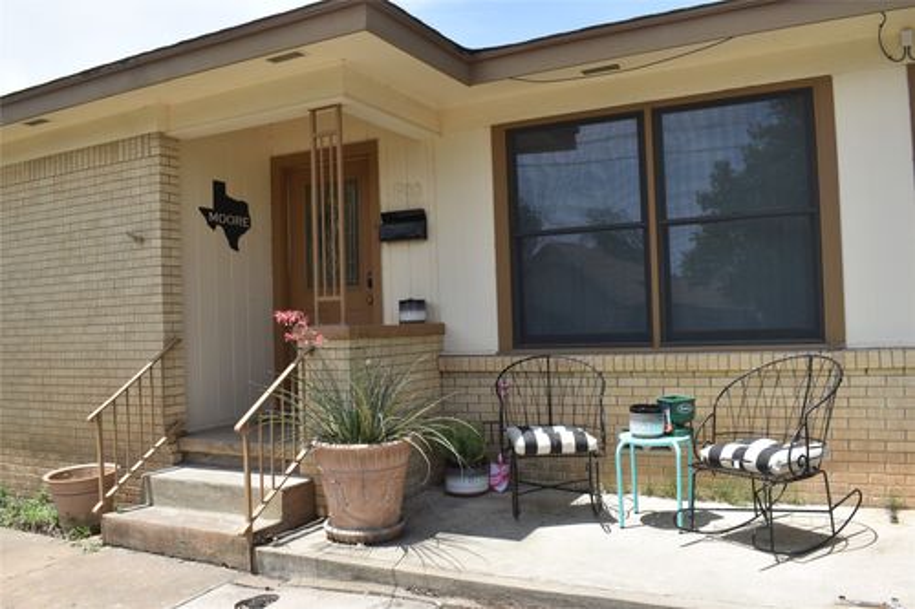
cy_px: 304
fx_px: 762
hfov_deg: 61.9
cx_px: 458
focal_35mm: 30
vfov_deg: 43.6
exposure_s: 1/250
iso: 110
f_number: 8
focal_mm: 20
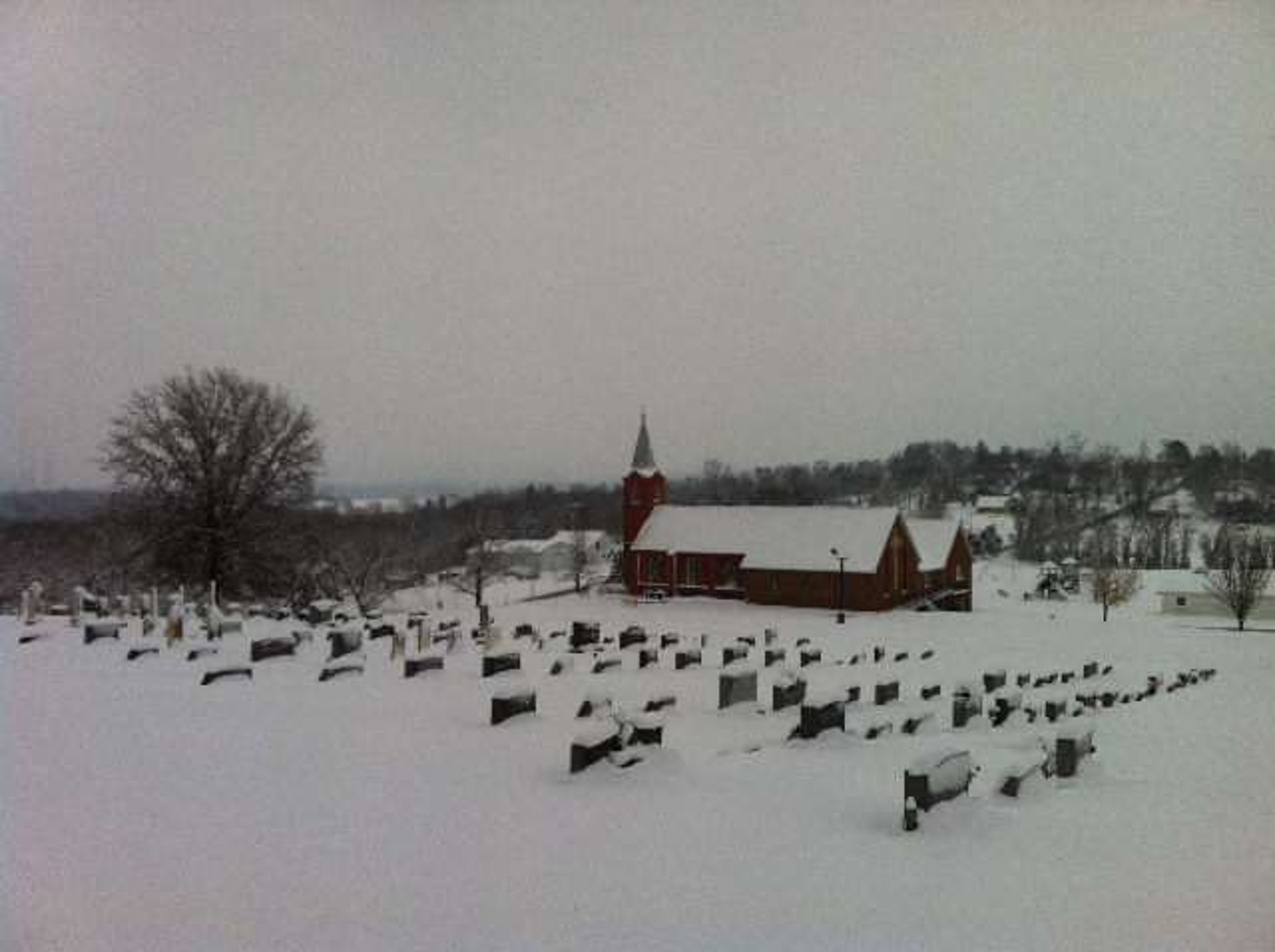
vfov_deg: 40.6
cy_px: 476
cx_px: 638
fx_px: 1287
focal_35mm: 35
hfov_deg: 52.7
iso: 80
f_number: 2.8
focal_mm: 3.85
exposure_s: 1/3016
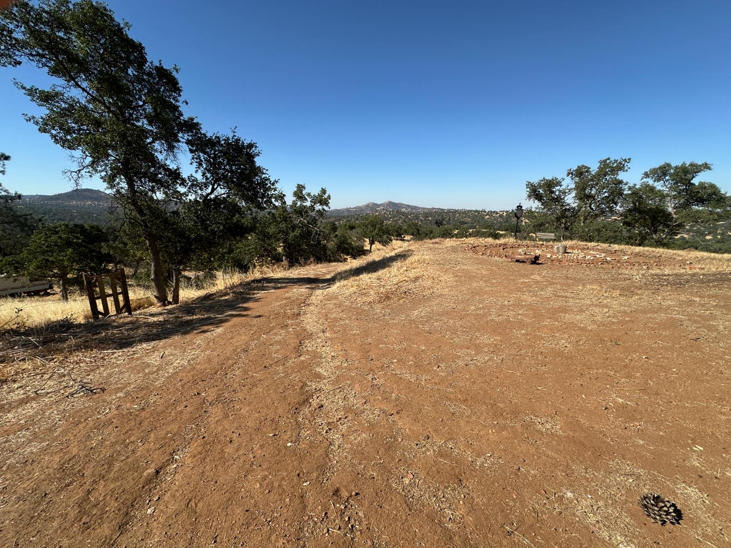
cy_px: 274
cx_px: 366
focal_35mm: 14
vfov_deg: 85.7
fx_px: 296
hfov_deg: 102.1
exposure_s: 1/2053
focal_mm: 2.22
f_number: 2.2
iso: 50
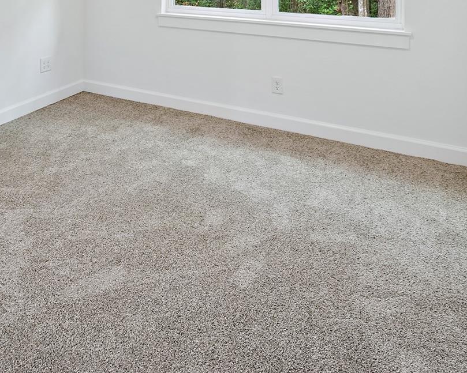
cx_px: 162
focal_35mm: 26
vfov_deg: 52.1
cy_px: 86
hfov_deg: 64.6
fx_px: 359
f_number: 8
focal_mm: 14
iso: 400
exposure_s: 1/10
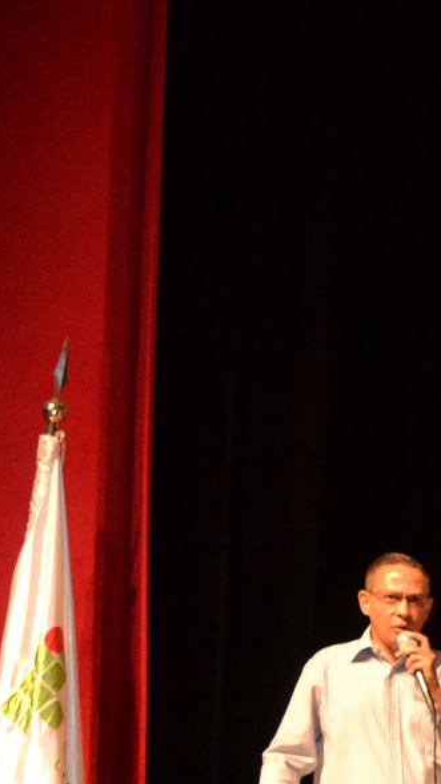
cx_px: 838
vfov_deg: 21.7
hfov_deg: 11.5
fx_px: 1997
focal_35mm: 96
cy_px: 715
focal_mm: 18
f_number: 3.5
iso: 1800
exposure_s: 1/60
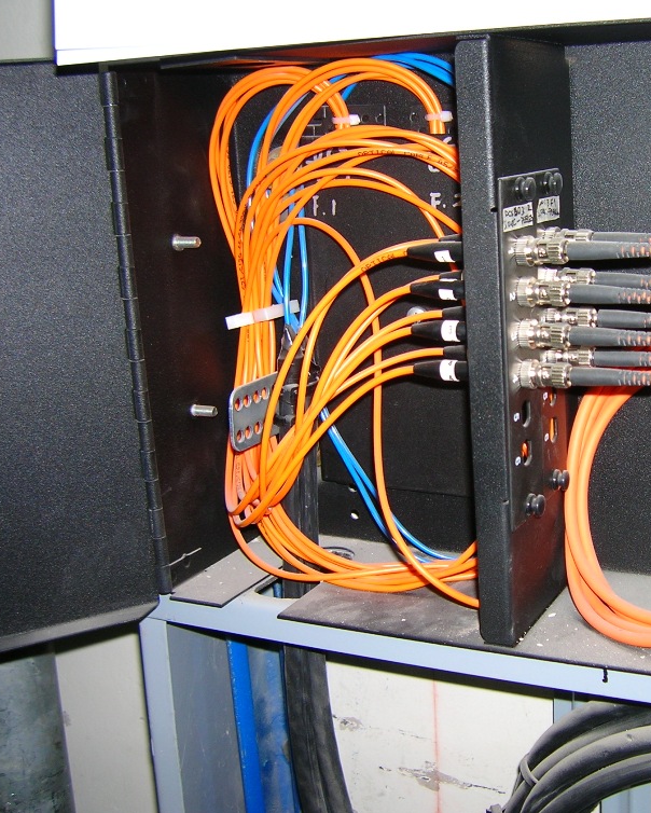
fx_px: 1083
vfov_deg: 41.1
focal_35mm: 45
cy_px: 404
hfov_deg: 33.0
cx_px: 466
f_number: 2.9
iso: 50
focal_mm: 5.7
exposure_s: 1/60.1
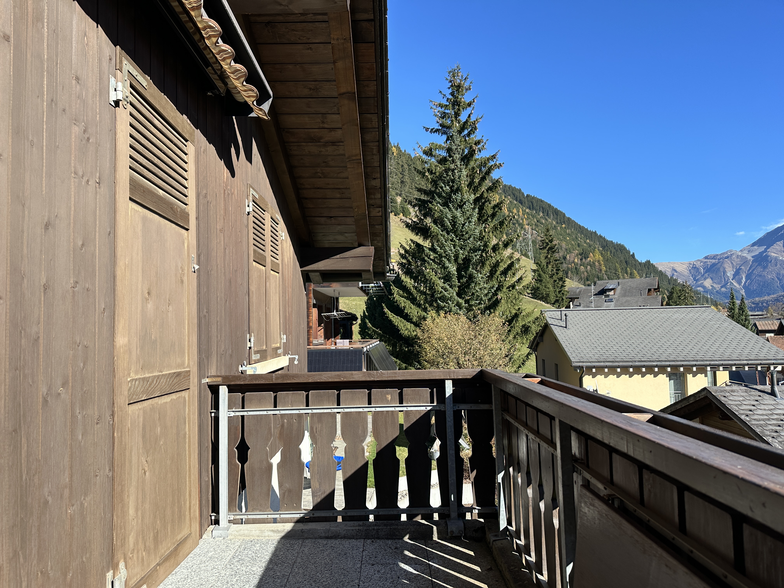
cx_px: 392
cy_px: 294
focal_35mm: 24
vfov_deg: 56.8
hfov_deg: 71.6
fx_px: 544
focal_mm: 6.86
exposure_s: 1/1988
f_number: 1.78
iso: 80
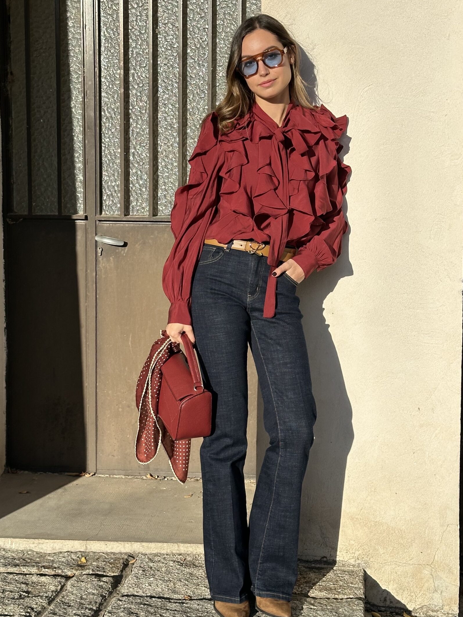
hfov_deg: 25.2
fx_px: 1034
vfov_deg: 33.2
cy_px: 297
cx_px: 228
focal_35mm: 58
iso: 64
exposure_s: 1/5882
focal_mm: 6.86
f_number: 1.78
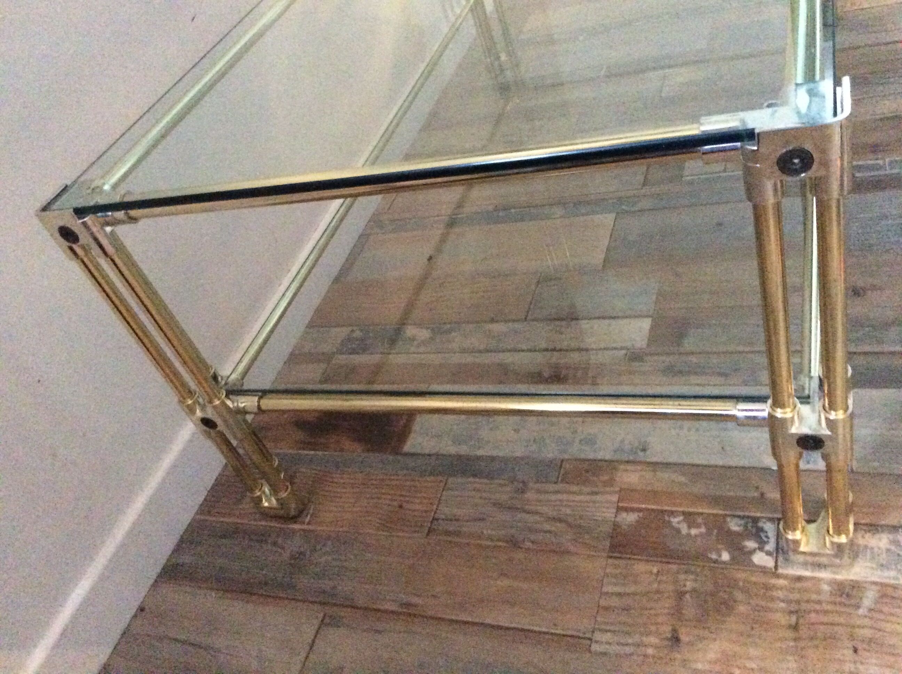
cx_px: 451
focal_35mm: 32
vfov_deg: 44.1
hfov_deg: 56.9
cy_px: 337
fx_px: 833
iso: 800
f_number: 2.4
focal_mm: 3.3
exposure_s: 1/17
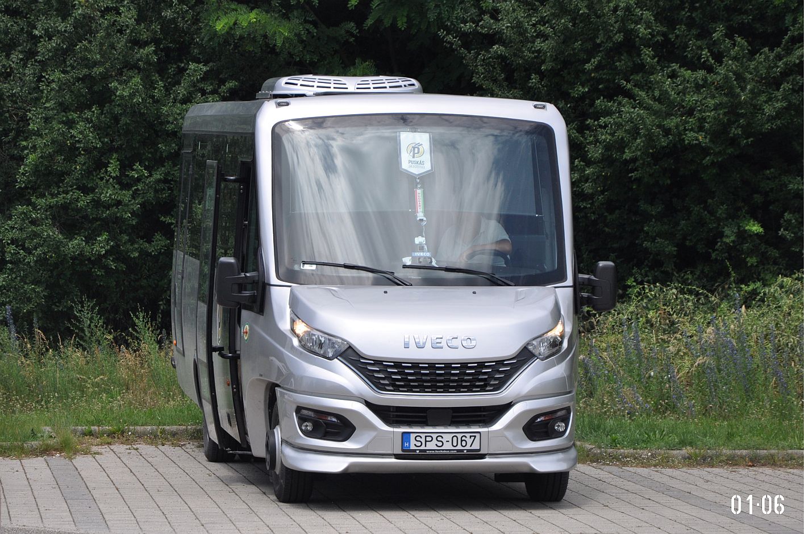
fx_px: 3513
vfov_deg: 8.7
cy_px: 267
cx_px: 402
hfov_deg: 13.1
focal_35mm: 158
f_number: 5.6
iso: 400
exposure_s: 1/1600
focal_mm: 105
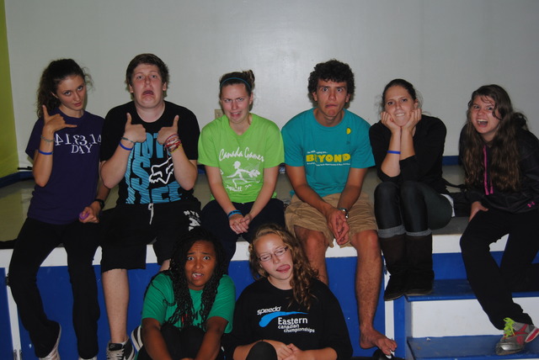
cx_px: 270
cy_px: 180
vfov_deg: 28.1
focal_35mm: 48
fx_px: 719
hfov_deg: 41.1
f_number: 4.5
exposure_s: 1/60
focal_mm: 32
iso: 200
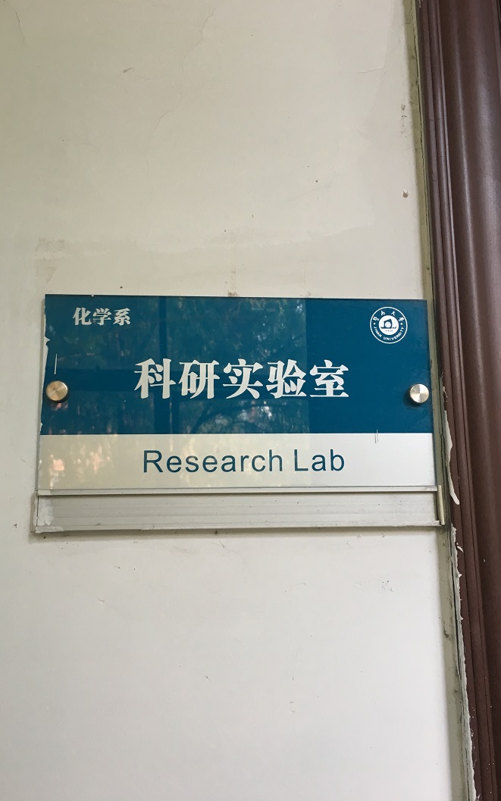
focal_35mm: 31
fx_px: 677
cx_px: 267
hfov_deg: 40.6
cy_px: 401
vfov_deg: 61.2
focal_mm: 4.15
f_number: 2.2
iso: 64
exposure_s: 1/33
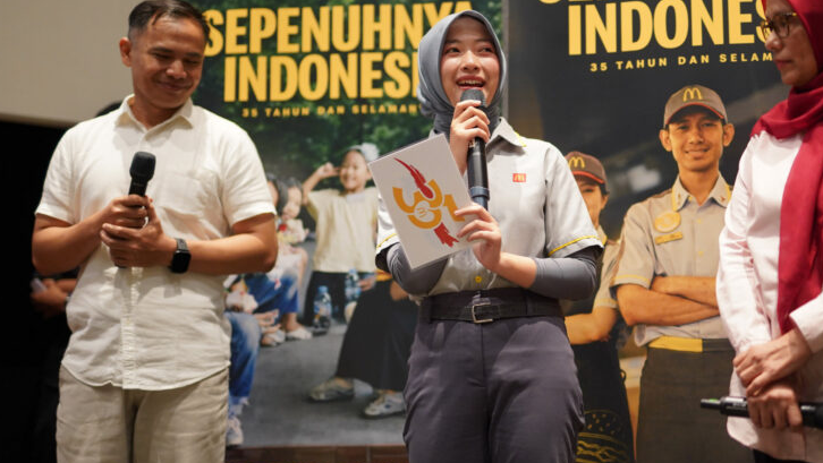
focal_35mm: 62
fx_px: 1354
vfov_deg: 19.4
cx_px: 472
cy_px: 177
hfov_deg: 33.8
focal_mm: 50
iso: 1600
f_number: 1.4
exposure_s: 1/125
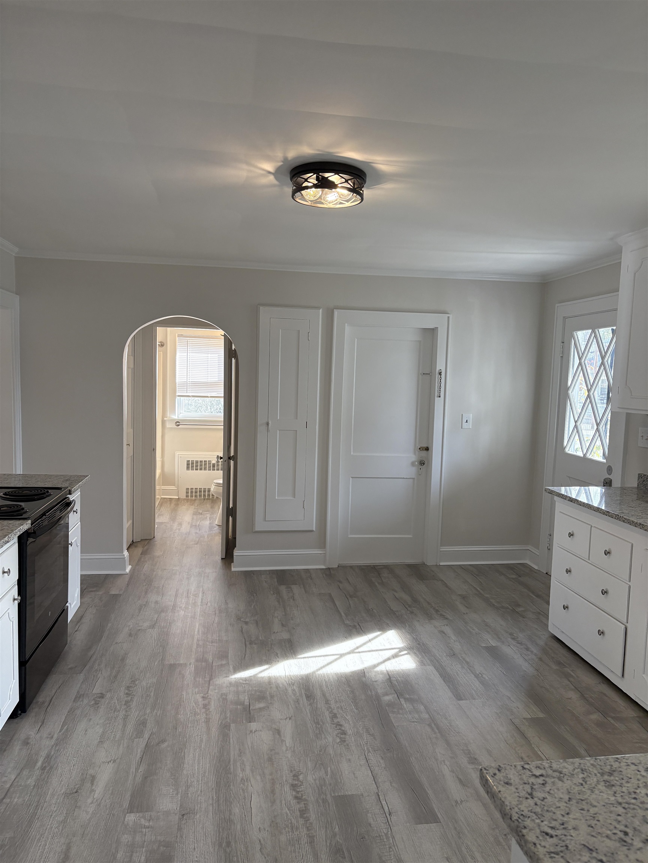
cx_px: 324
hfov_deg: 53.1
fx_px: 649
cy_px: 432
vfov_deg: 67.3
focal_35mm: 26
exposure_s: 1/161
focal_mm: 5.96
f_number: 1.6
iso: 125
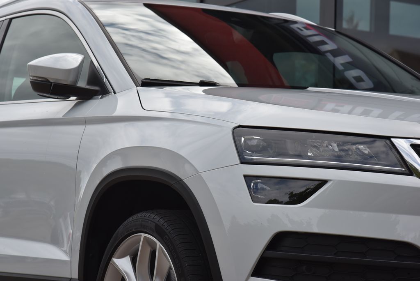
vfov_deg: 11.4
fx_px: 1401
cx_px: 210
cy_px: 140
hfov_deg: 17.1
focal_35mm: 120
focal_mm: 120
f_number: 10
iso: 500
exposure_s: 1/400
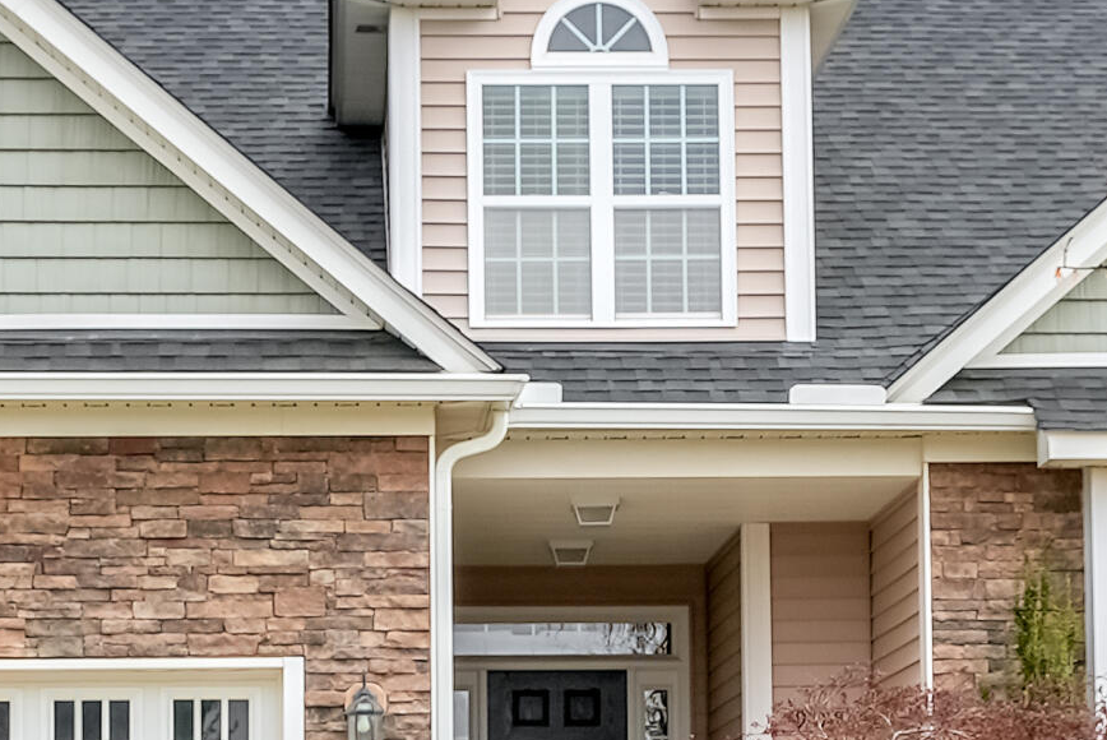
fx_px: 3540
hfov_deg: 17.7
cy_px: 729
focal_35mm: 115
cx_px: 417
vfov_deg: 11.8
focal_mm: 33.3
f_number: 8
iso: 250
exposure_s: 1/500
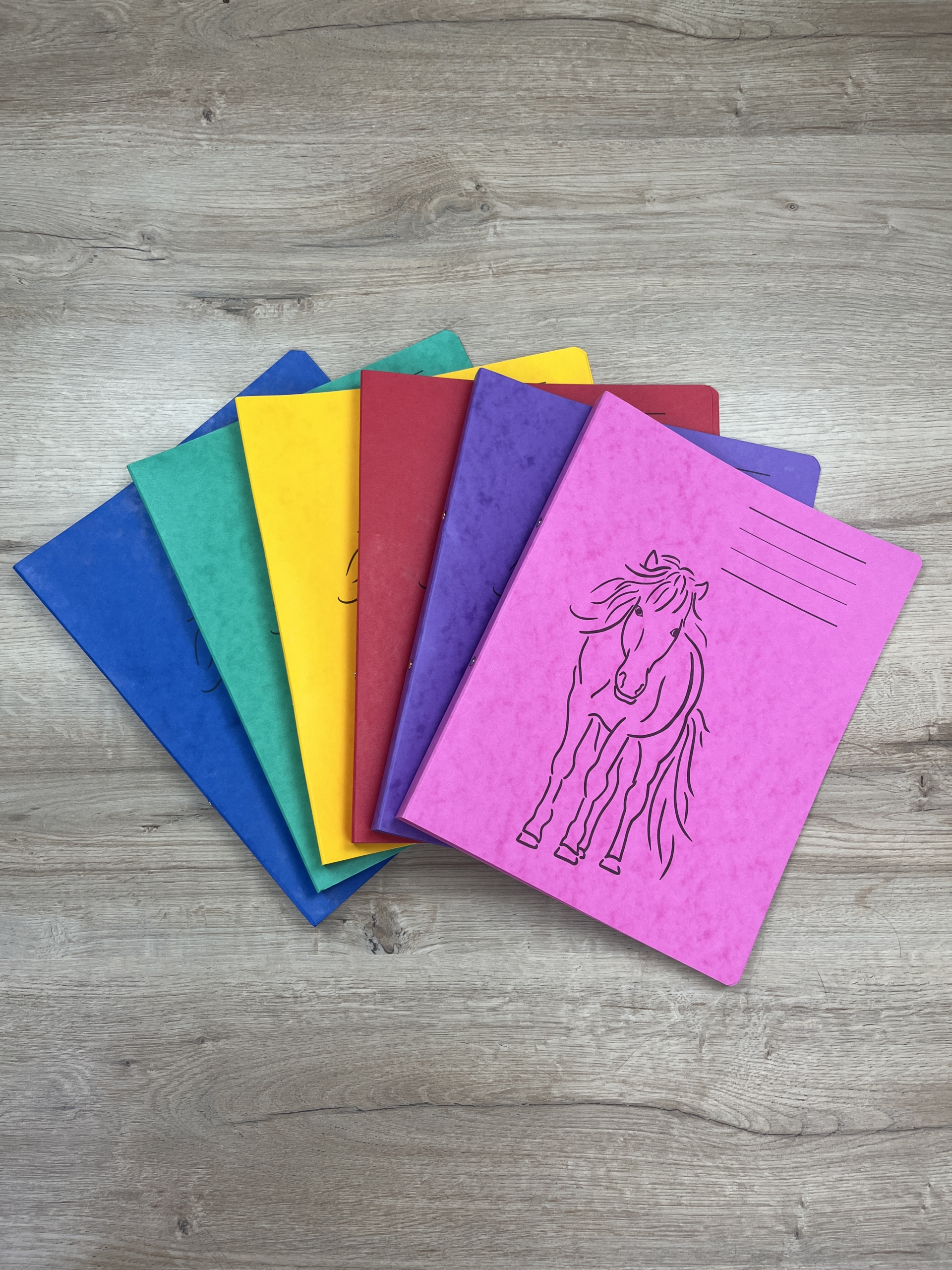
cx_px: 476
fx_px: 953
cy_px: 635
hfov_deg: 53.1
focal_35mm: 26
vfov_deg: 67.3
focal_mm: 5.1
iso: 40
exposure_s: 1/100
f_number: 1.6
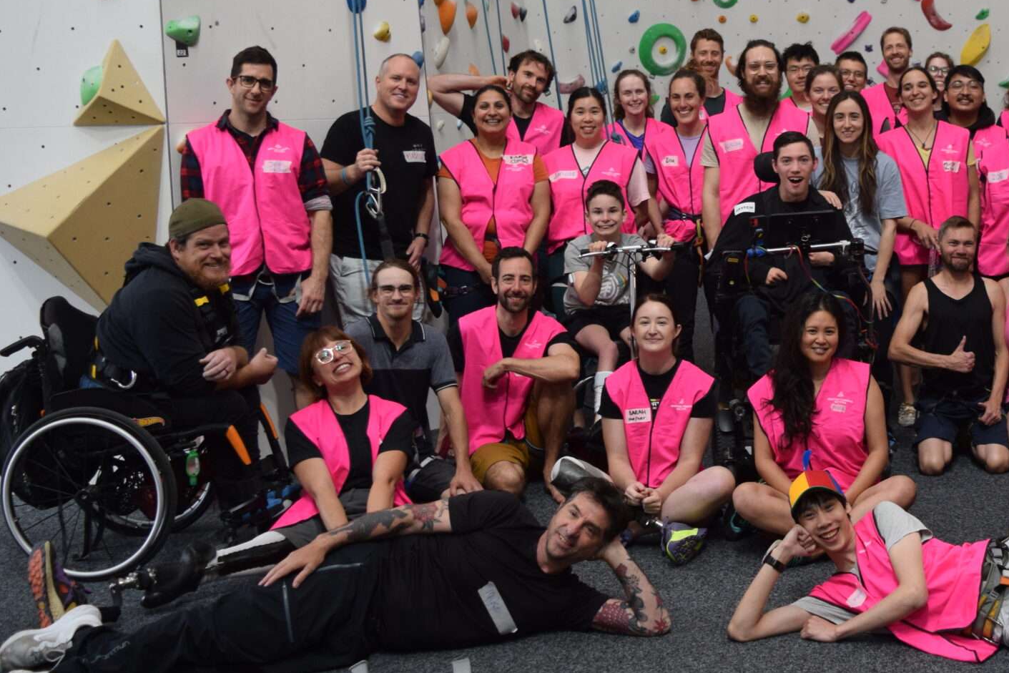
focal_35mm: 49
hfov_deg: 39.0
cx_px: 789
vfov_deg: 27.5
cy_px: 269
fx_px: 1373
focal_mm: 18
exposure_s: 1/60
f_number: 4
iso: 560
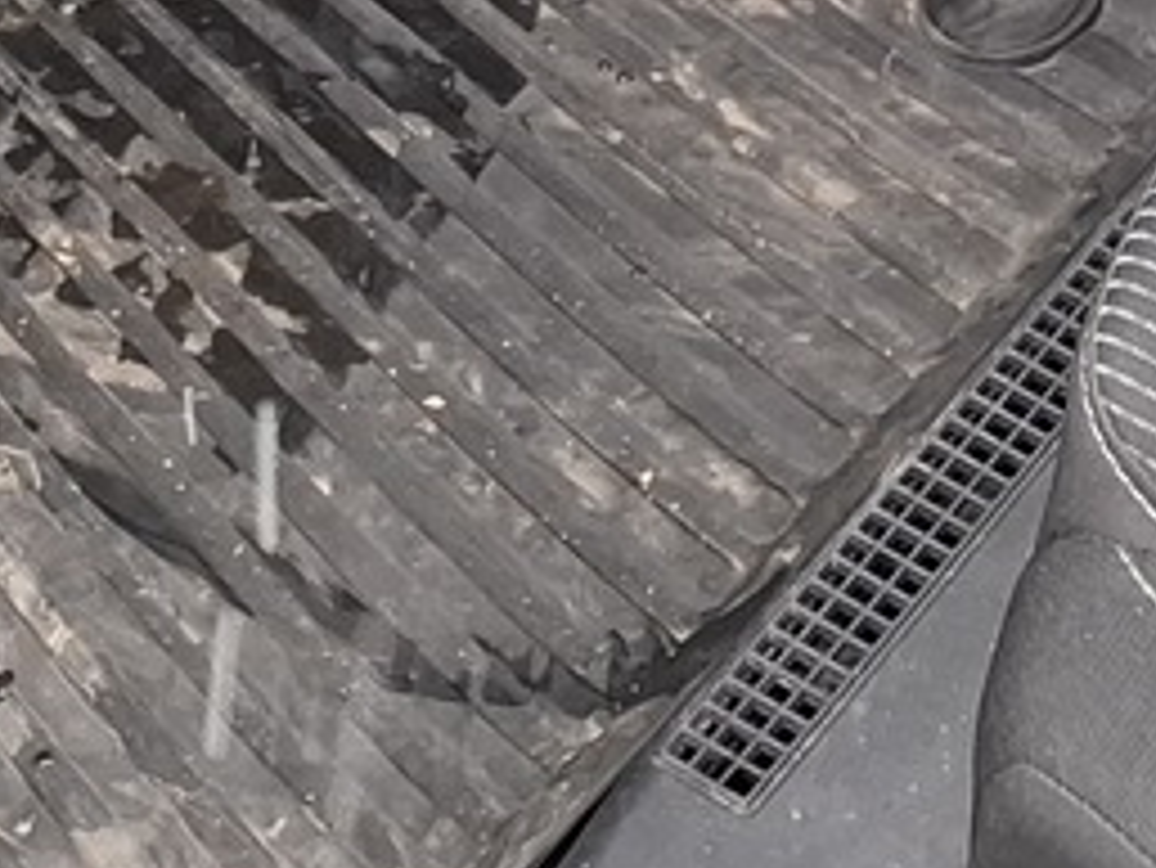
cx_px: 1453
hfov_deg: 14.7
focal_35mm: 129
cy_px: -1466
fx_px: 4310
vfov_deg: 9.7
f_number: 1.8
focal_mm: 5.54
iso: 250
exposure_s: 1/50
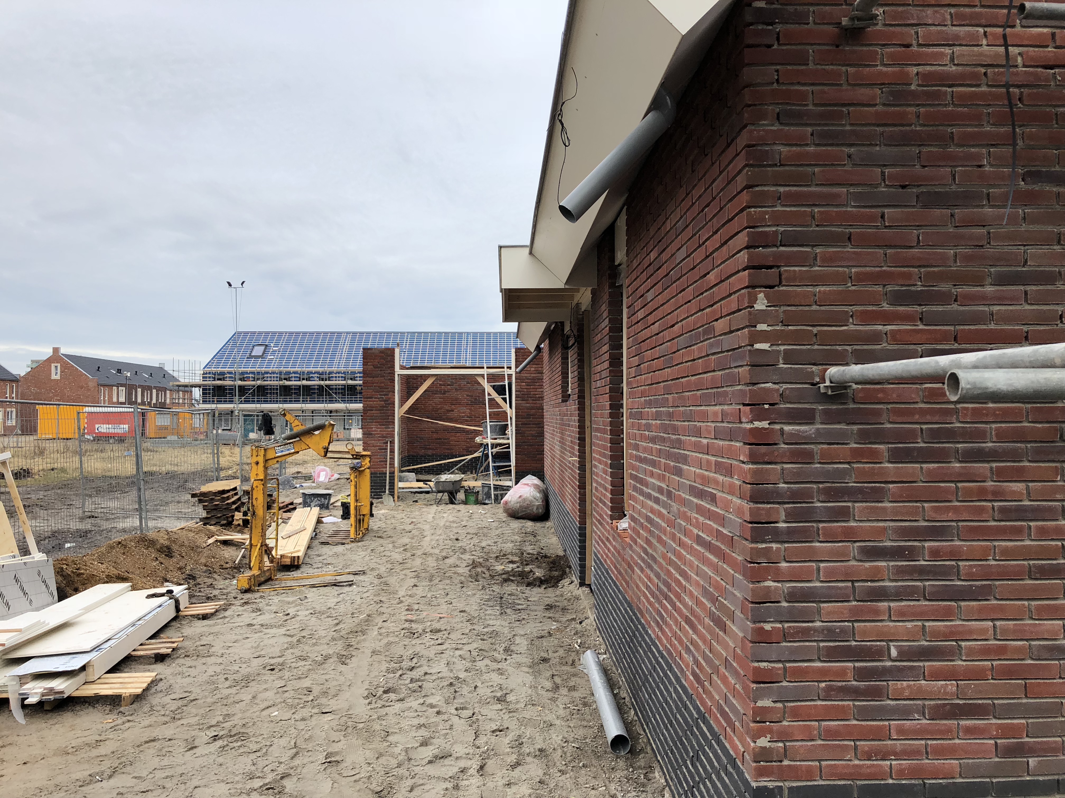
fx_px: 861
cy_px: 399
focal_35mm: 28
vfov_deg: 49.7
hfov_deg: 63.4
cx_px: 532
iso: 20
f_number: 1.8
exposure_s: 1/979
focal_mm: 3.99
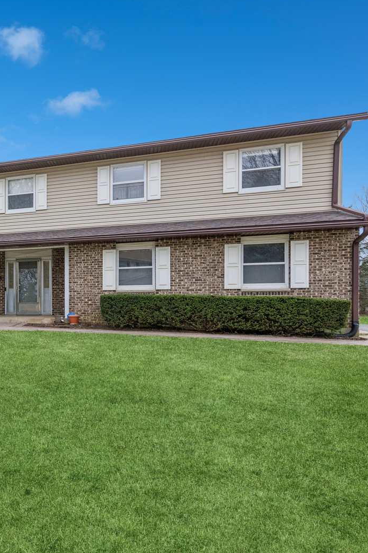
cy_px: 281
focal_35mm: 25
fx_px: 383
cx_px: -13
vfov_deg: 71.5
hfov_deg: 42.9
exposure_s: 1/1000
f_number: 8
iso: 400
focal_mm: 16
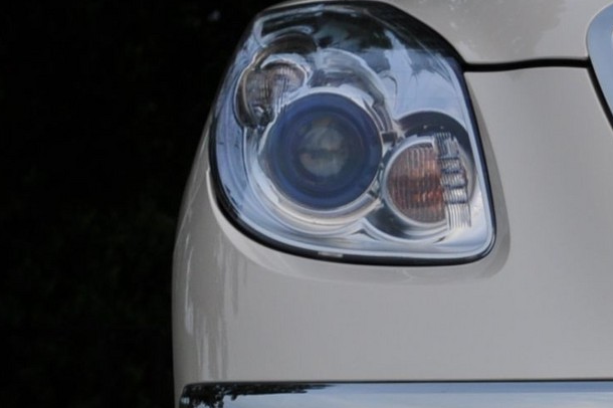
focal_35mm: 258
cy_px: 280
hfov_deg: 7.7
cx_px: 1167
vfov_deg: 5.3
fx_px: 4391
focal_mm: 42
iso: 200
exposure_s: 1/125
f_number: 5.6
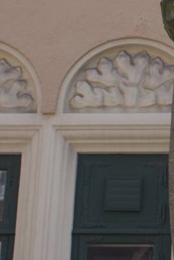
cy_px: 54
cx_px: 276
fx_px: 1379
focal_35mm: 191
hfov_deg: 7.1
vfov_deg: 10.7
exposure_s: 1/125
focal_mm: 40
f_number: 8
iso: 100
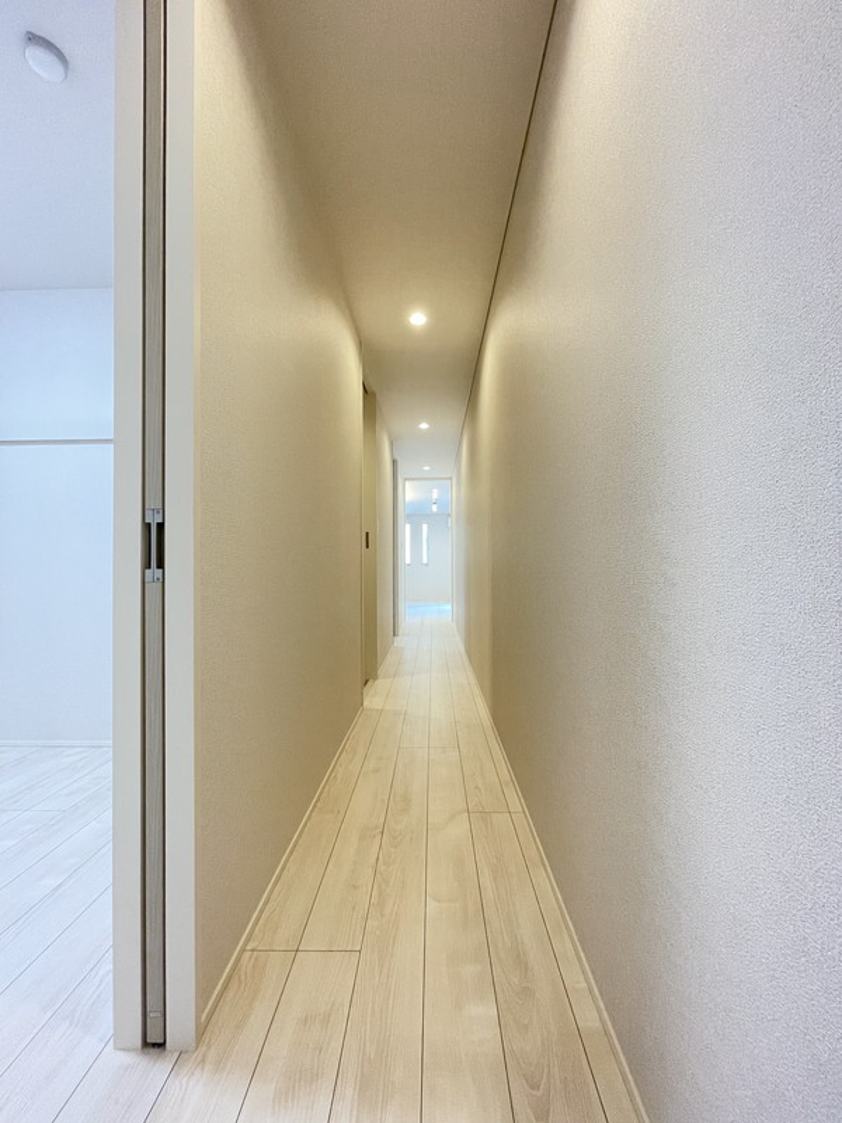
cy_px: 562
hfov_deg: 85.7
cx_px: 421
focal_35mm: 14
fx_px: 454
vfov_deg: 102.1
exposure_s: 1/50
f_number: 2.4
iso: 200
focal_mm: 1.55
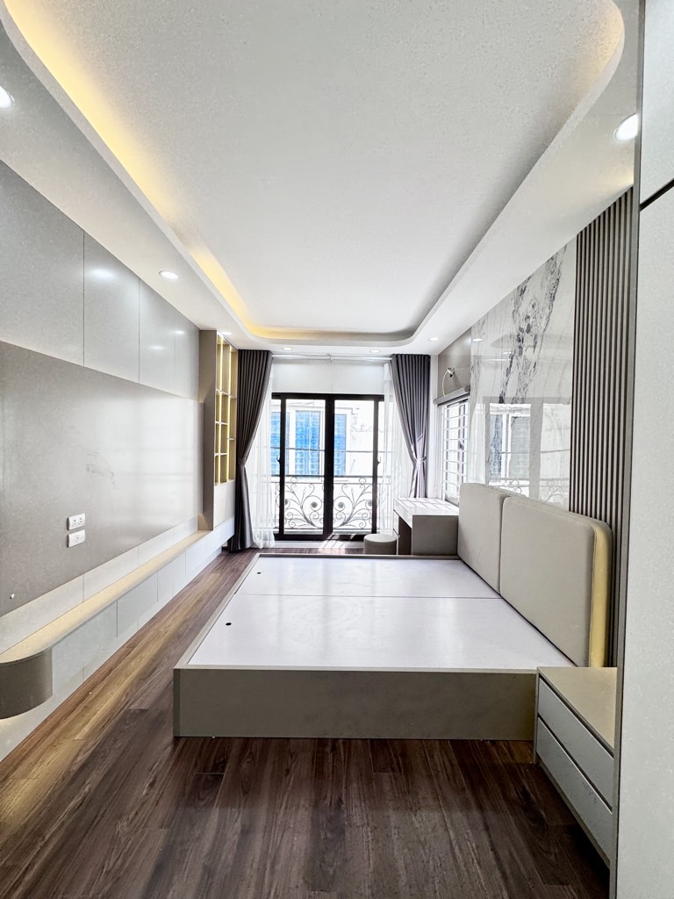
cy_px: 450
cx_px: 337
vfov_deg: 102.1
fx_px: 363
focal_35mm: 14
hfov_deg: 85.7
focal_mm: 2.22
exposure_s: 1/163
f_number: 2.2
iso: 40
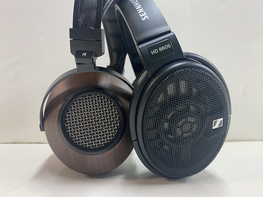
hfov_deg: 67.3
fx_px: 198
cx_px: 132
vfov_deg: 53.1
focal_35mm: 26
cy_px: 98
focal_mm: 4.25
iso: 160
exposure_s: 1/60
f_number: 1.8
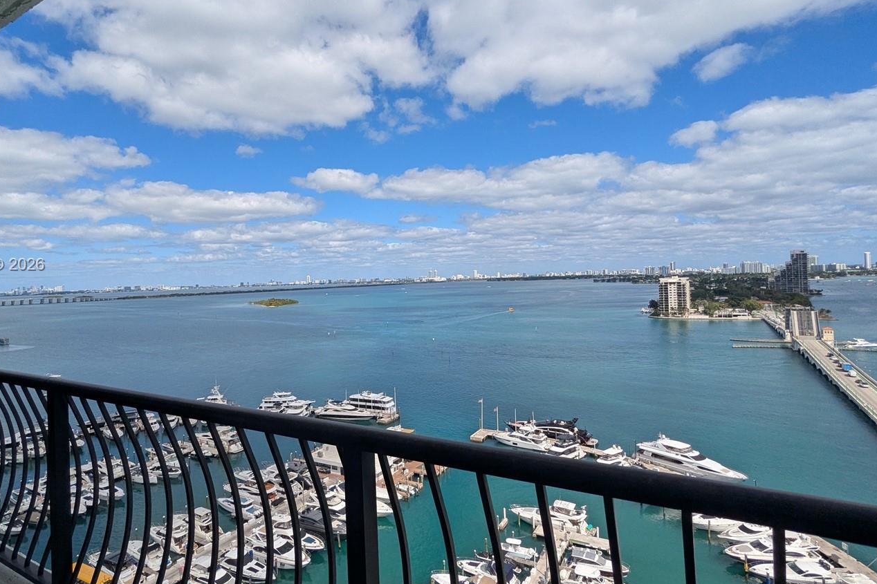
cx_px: 382
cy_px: 265
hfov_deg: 80.8
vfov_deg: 59.4
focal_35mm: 21
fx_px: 511
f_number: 2.2
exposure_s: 1/2732
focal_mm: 2.35
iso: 44
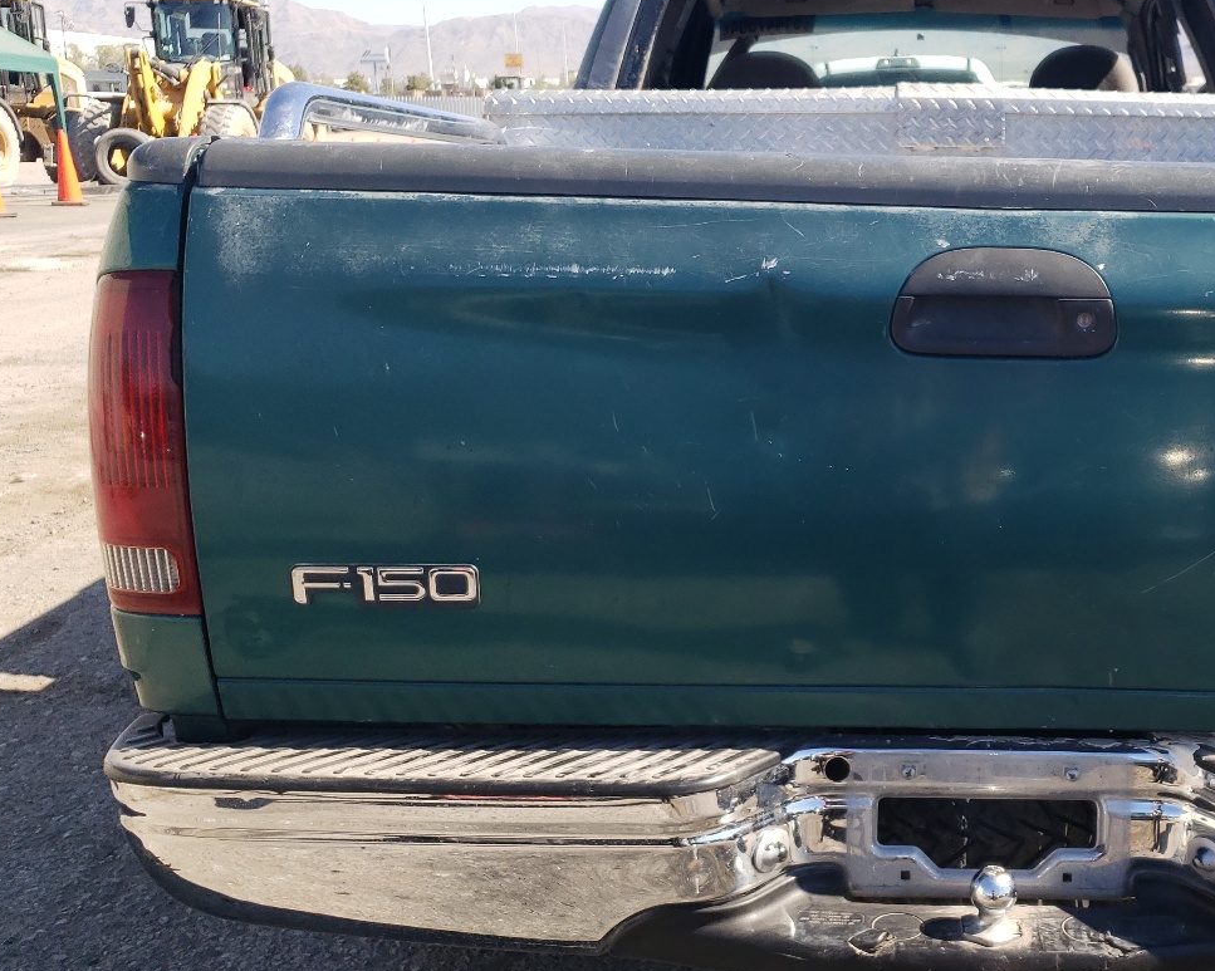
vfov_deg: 35.6
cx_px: 976
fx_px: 1510
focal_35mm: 42
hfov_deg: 41.9
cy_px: 524
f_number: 1.5
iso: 50
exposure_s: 1/1250
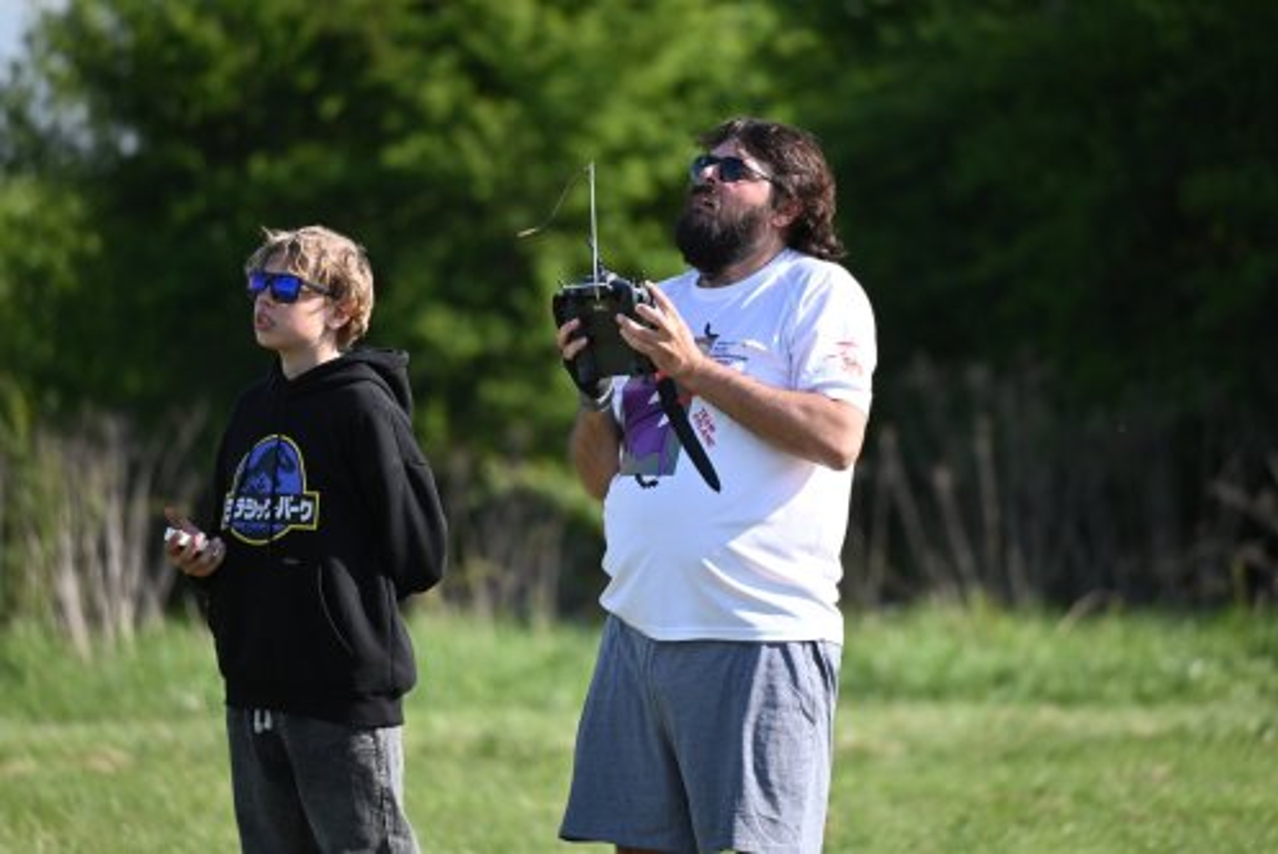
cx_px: 639
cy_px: 427
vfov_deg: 3.4
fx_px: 14208
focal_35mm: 400
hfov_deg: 5.2
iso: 320
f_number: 6.3
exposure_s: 1/640
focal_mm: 400
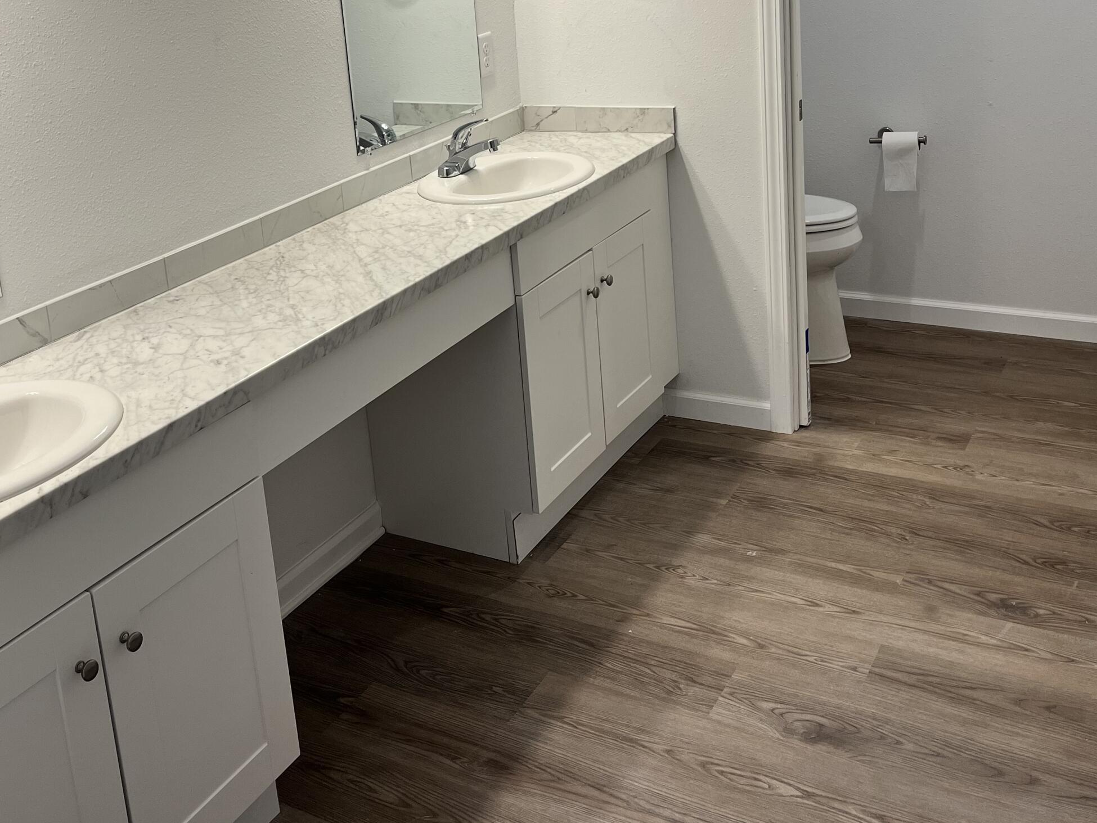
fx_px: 1268
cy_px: 209
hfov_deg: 46.5
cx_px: 430
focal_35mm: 40
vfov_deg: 35.2
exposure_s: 1/120
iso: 50
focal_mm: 5.1
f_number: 1.6
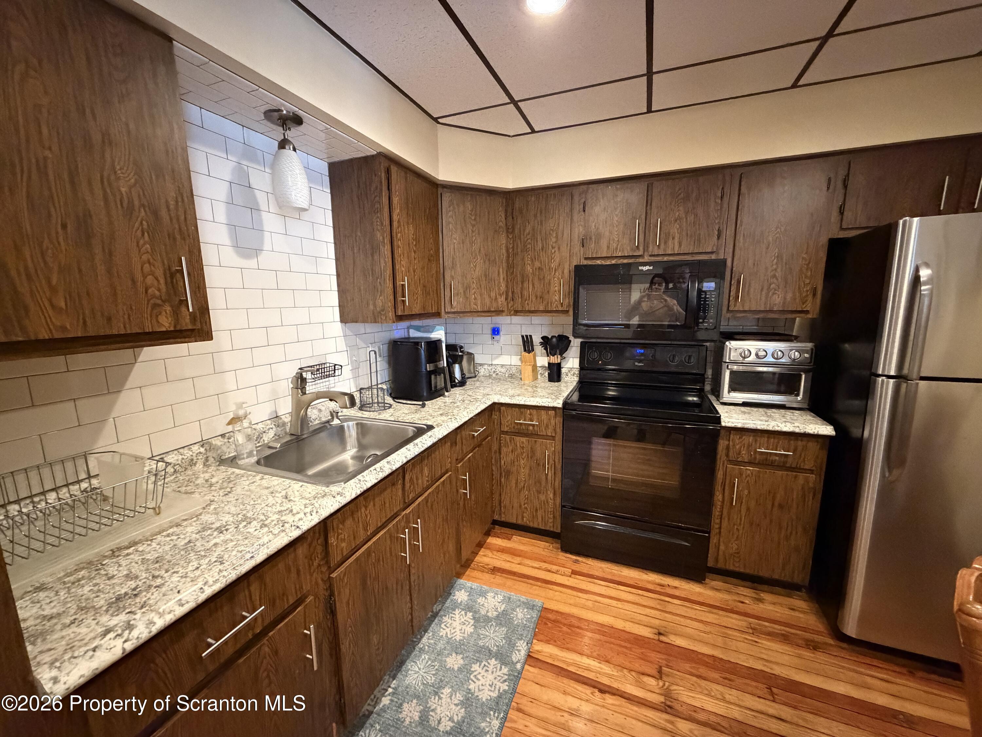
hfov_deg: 102.1
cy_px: 368
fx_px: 397
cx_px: 491
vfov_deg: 85.7
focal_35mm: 14
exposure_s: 1/60
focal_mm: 2.22
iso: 1250
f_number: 2.2
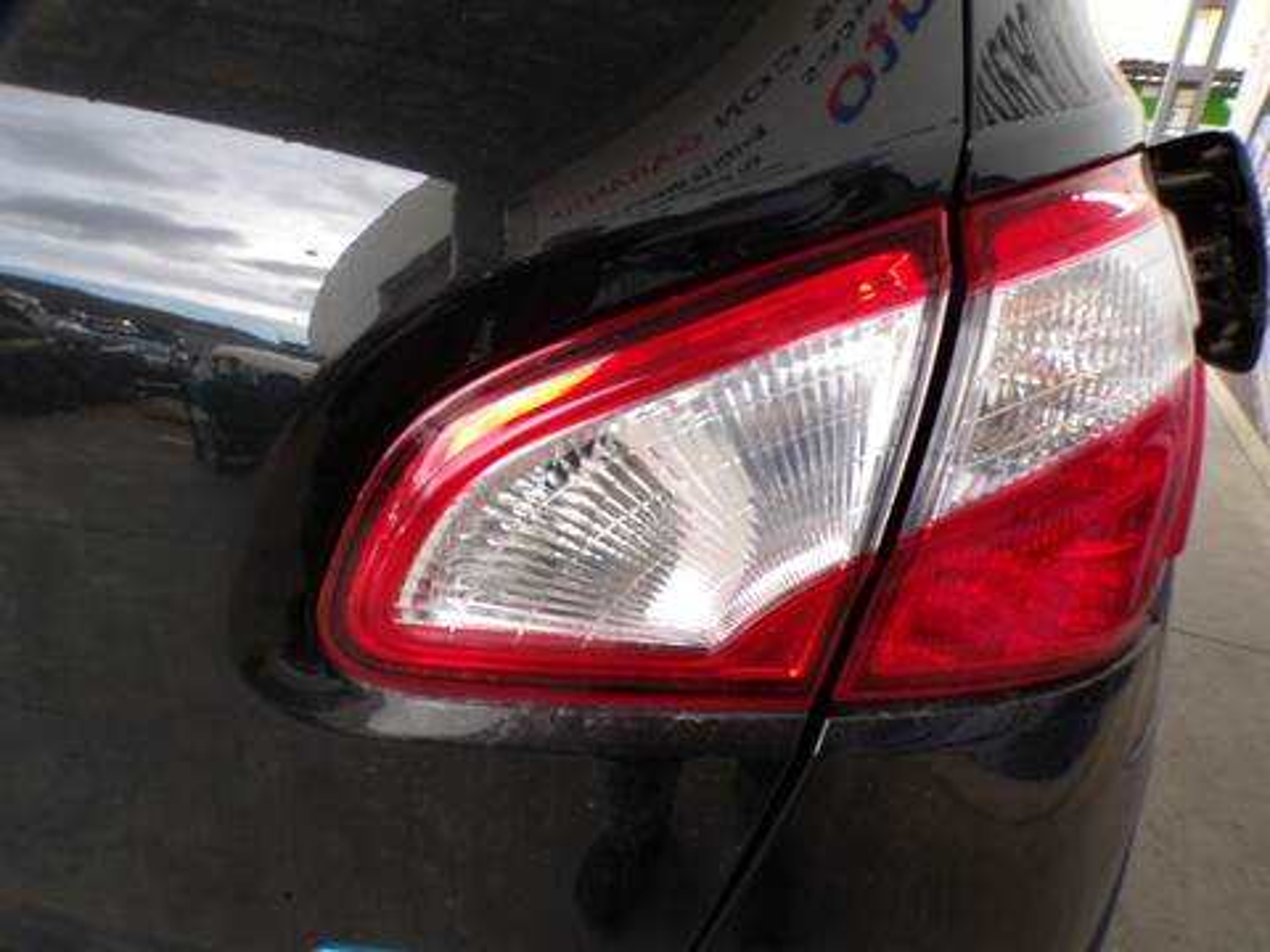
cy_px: 476
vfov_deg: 56.8
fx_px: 881
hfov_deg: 71.6
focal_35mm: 24
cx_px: 635
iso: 100
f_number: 4.4
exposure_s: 1/70
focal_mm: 4.3
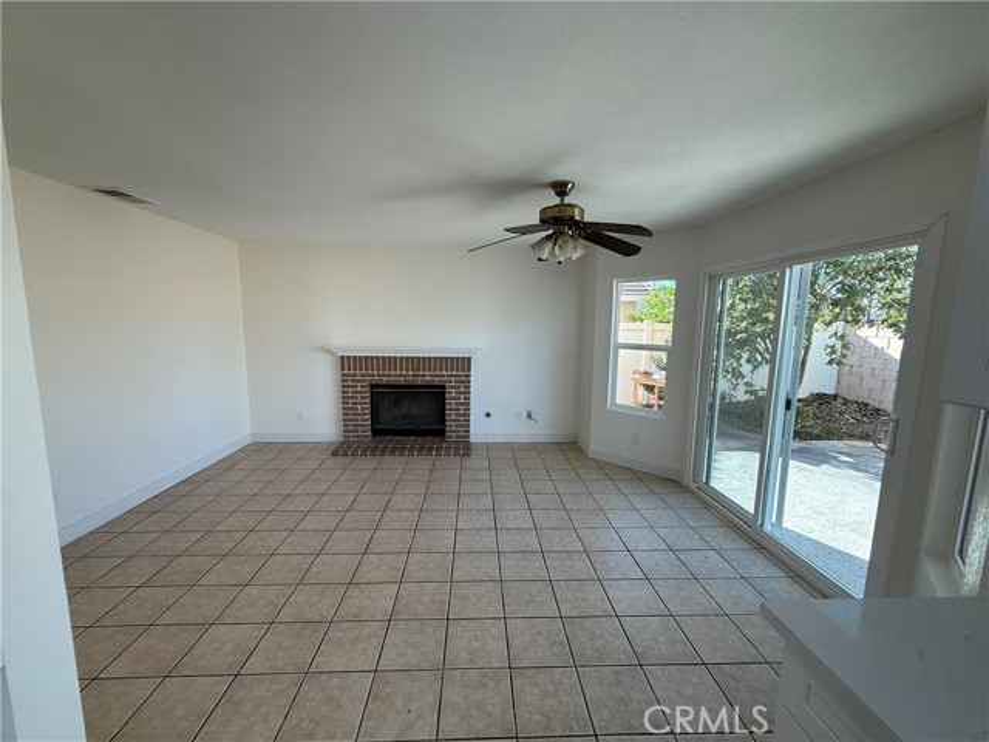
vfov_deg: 85.7
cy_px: 371
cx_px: 494
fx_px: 400
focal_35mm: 14
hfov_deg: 102.1
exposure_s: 1/120
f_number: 2.2
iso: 80
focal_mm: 2.22
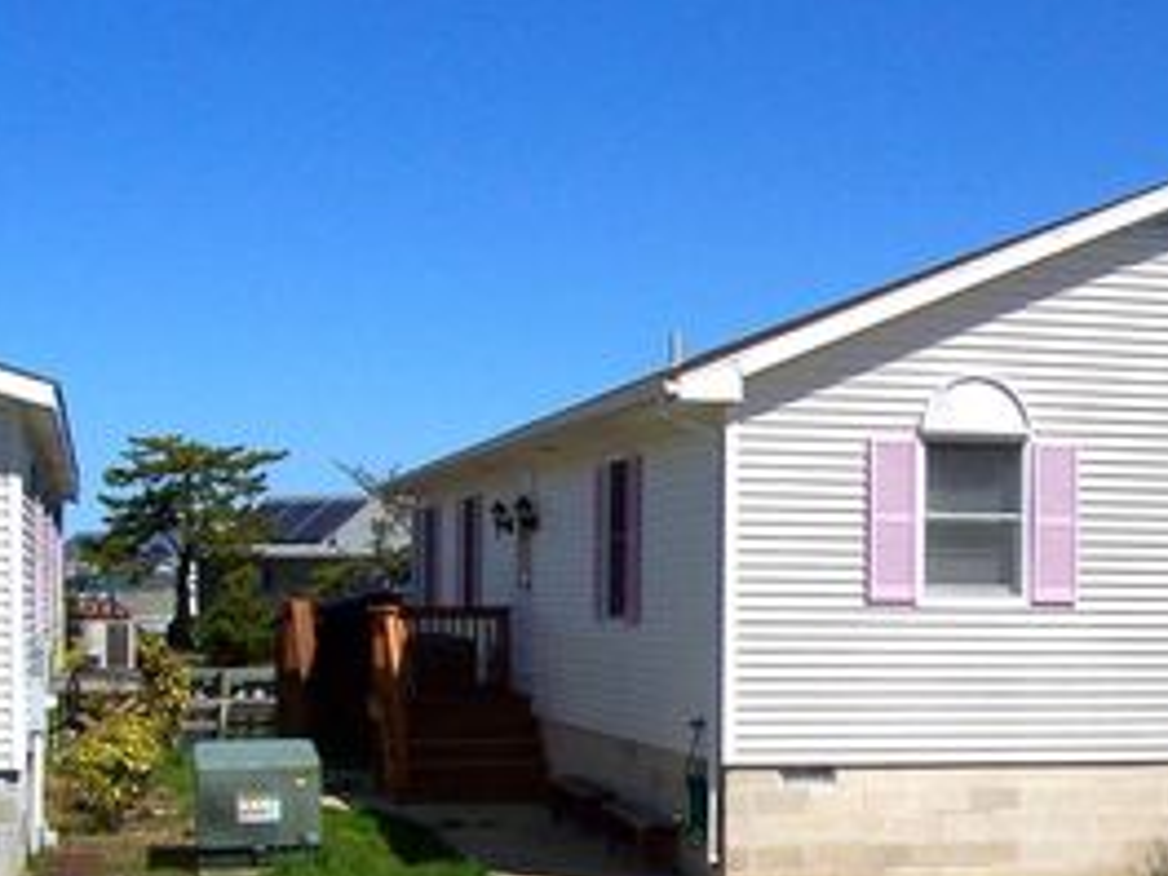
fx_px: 2429
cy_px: 684
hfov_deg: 26.7
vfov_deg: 20.2
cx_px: 858
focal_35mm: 72
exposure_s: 1/1000
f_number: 5.6
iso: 80
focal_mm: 6.3
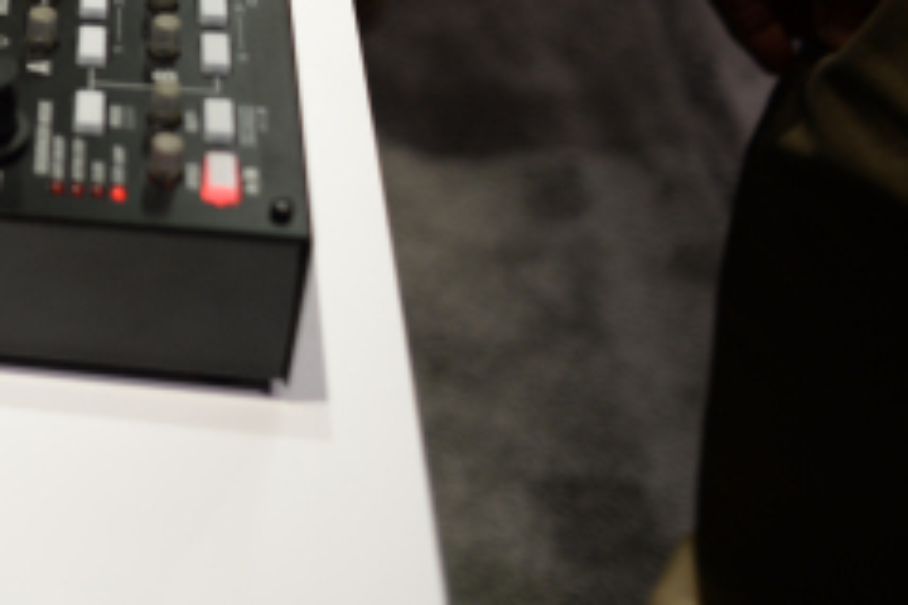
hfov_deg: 22.1
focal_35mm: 75
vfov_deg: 17.8
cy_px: 8
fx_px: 1892
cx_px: -471
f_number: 2.8
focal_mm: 24
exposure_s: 1/200
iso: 400
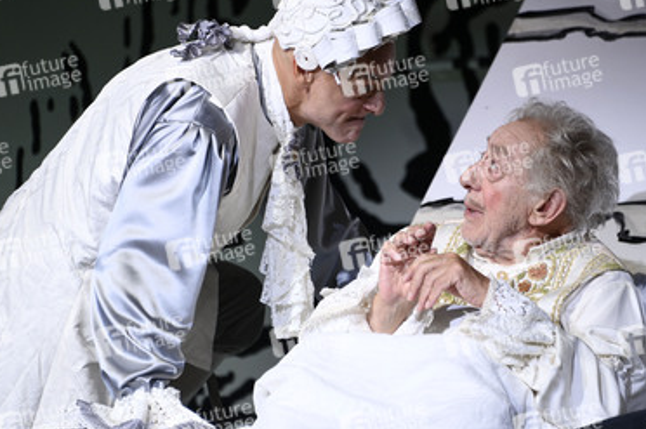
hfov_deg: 5.7
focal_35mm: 364
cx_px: 338
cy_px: 207
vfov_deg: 3.8
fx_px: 6523
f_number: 5.6
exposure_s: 1/250
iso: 1000
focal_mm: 300
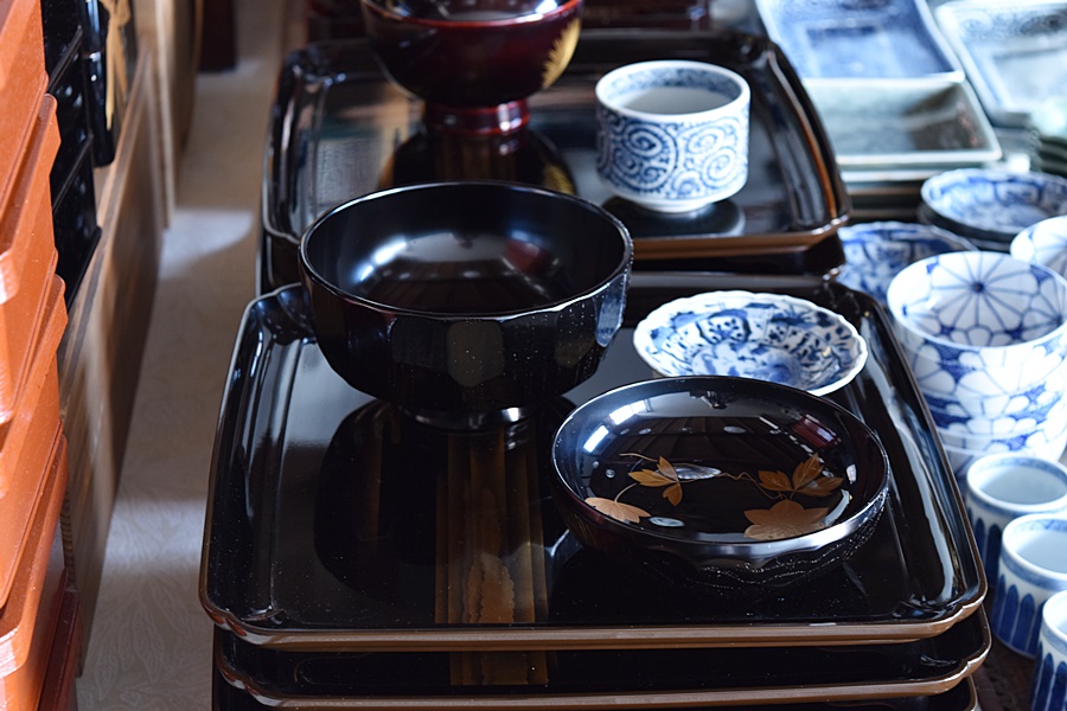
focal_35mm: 82
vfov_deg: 16.6
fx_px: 2445
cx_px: 534
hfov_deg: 24.6
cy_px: 356
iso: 400
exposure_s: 1/2.5
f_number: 6.3
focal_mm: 55
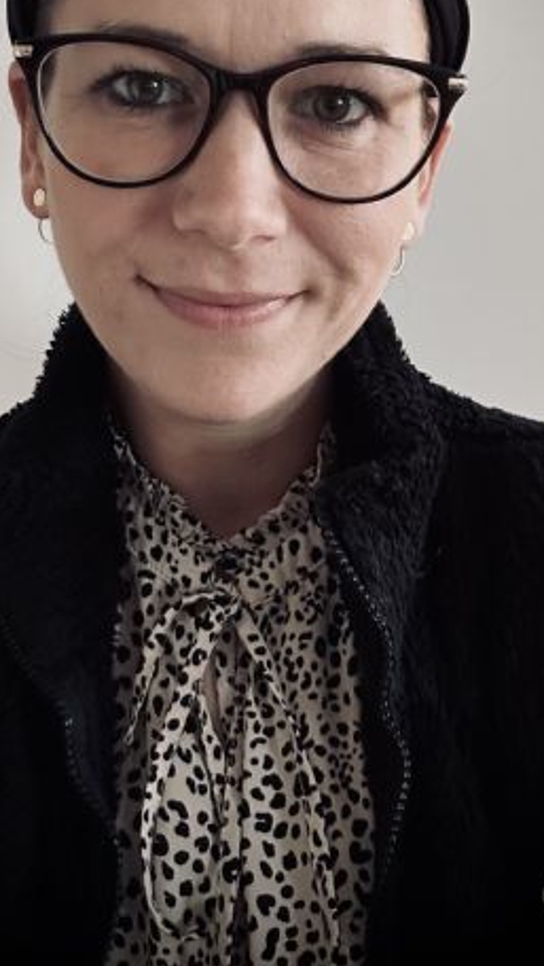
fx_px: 1101
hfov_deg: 27.7
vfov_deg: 46.8
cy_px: 350
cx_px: 237
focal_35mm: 43
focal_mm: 2.69
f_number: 1.9
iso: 400
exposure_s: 1/36
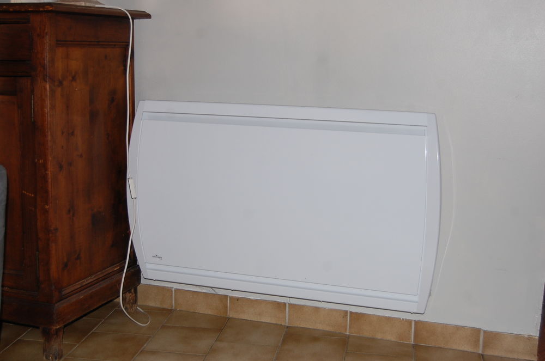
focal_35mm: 48
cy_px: 180
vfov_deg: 28.0
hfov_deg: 41.2
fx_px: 725
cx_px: 272
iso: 400
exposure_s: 1/60
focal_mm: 32
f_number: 4.5
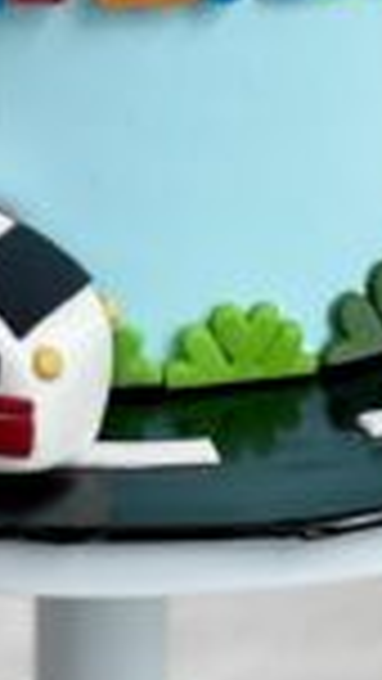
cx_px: 126
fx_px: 4427
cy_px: -295
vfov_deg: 8.6
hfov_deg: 4.9
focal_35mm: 246
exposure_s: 1/100
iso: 40
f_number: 2.2
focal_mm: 7.5
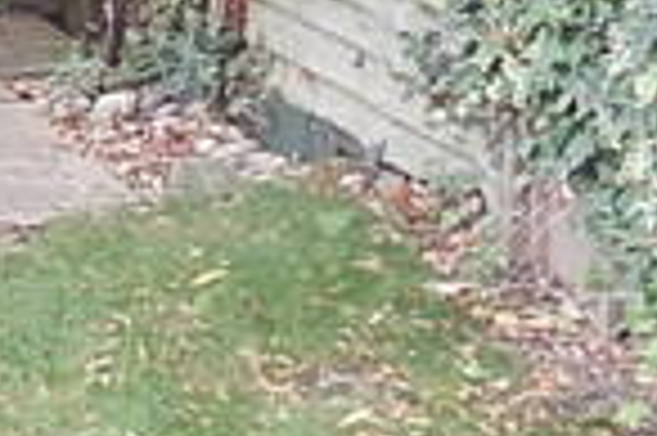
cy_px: 139
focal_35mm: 204
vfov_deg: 6.7
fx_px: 3719
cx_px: -1174
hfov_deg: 8.7
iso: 180
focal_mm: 5.1
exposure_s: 1/60
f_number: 3.2
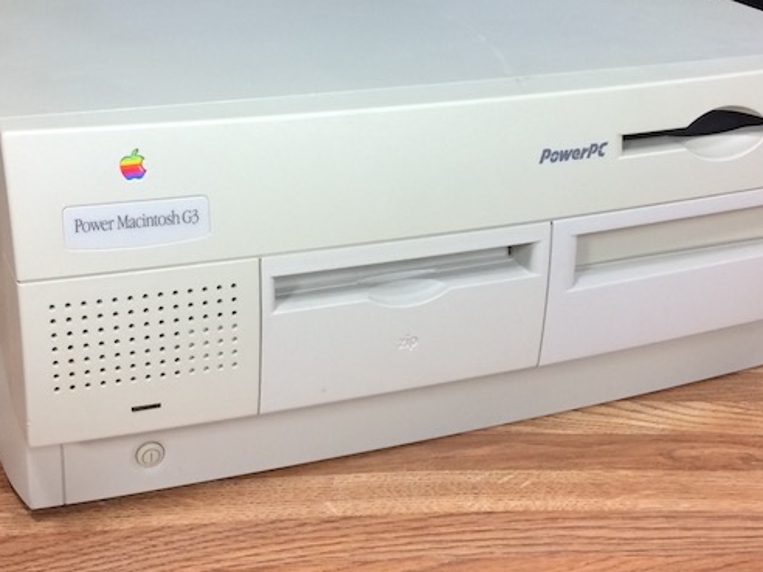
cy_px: 154
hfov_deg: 36.2
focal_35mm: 53
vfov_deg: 27.2
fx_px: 1168
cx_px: 358
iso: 50
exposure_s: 1/30
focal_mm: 4.15
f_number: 2.2
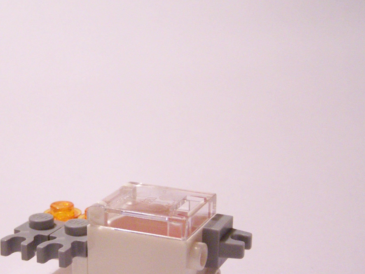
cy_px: 190
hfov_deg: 26.2
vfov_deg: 19.8
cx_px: 120
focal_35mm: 74
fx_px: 780
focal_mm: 8
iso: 400
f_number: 3
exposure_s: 1/15
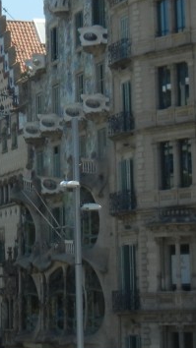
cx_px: -59
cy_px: 74
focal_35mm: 164
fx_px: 1516
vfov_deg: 13.1
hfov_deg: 7.3
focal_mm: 9.3
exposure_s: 1/297
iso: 160
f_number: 7.8
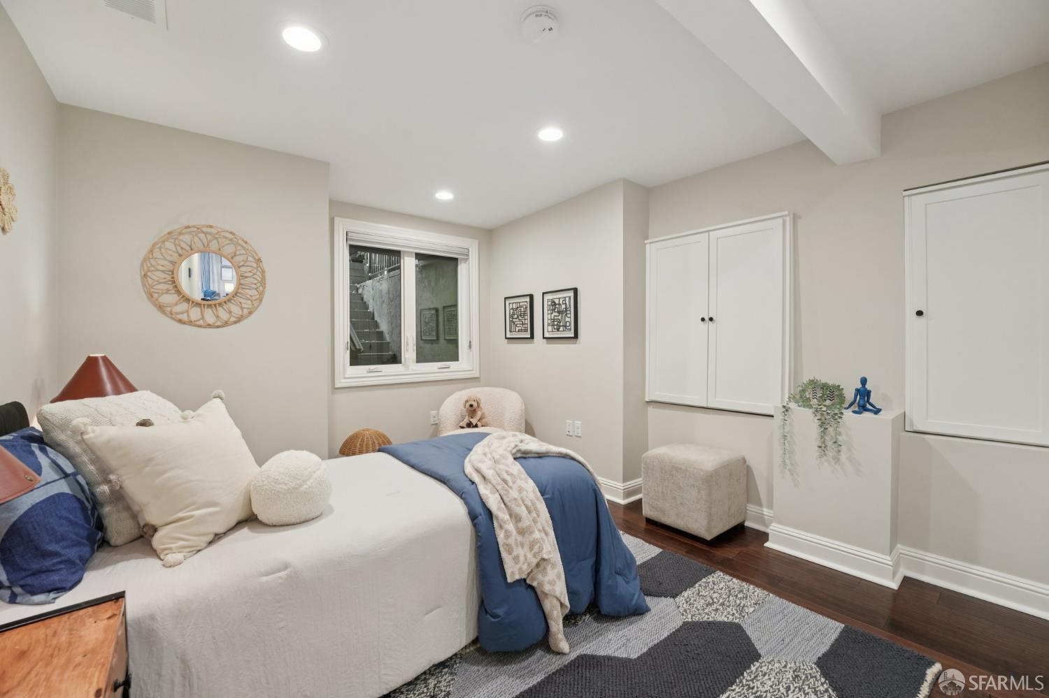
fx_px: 408
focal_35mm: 14
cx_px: 524
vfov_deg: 81.2
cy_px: 349
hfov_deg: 104.3
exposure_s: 1/25
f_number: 8
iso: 640
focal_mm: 14
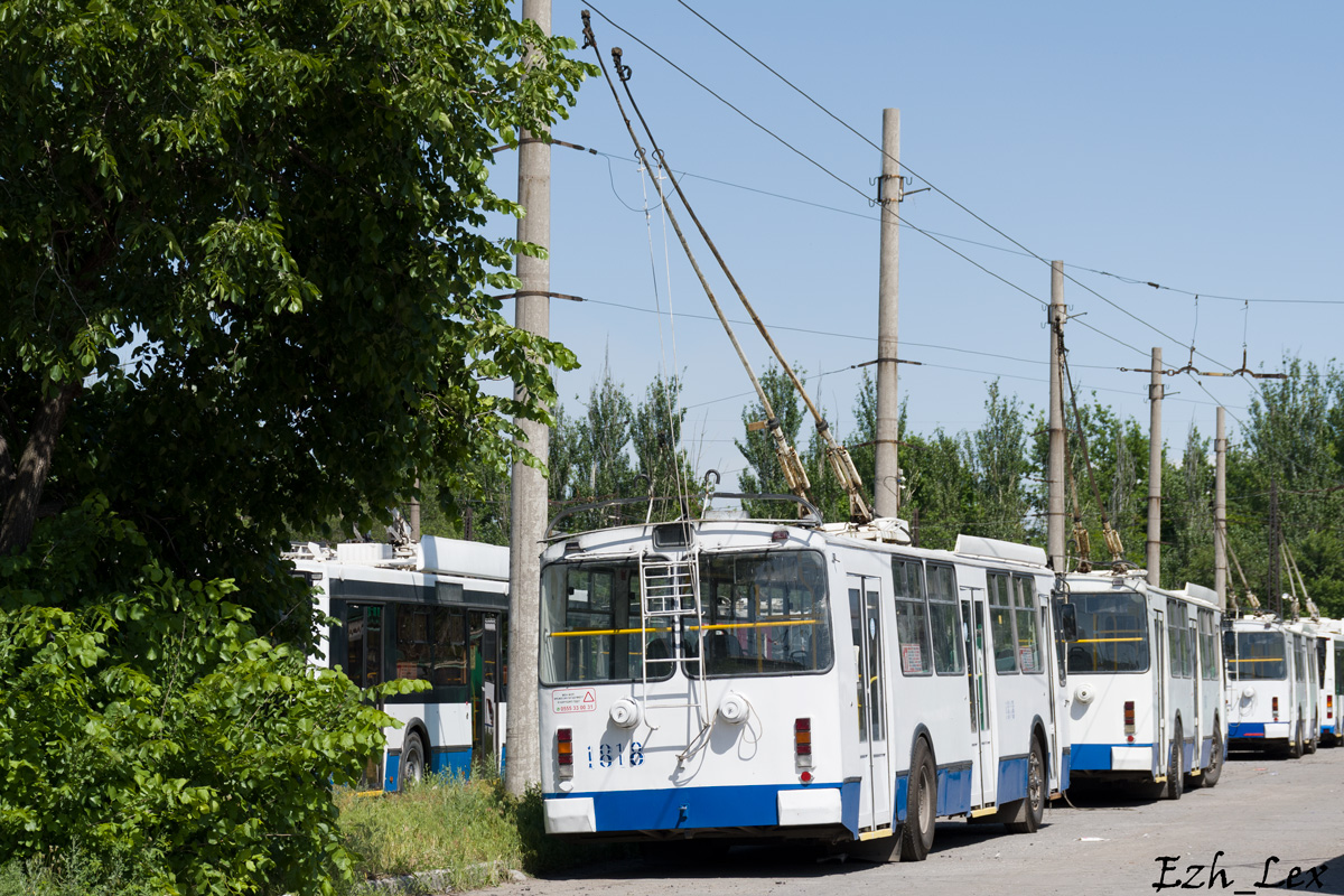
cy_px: 448
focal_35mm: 78
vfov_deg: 17.5
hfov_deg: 26.0
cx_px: 672
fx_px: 2912
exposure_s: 1/800
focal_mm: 52
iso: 100
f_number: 7.1
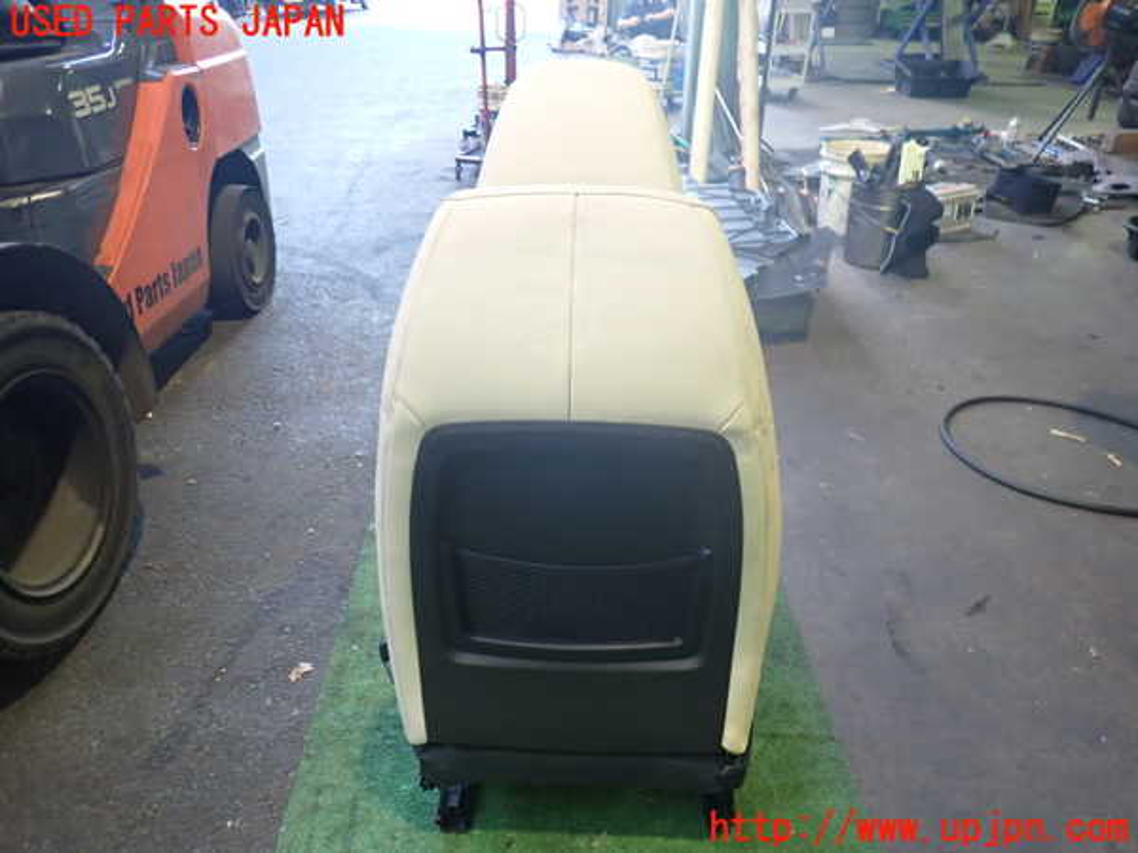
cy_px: 426
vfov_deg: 54.9
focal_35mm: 25
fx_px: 822
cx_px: 569
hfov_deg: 69.4
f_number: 2
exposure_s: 1/30
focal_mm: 4.5
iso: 320
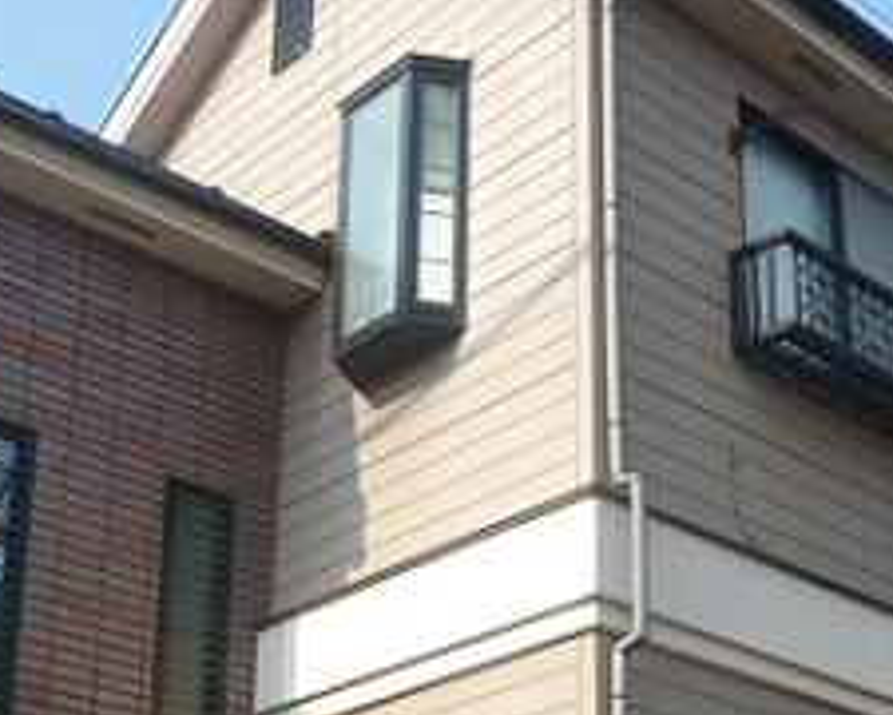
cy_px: 699
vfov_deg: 22.7
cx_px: 560
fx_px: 1718
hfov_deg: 29.0
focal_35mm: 65
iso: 80
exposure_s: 1/320
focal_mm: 4.5
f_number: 4
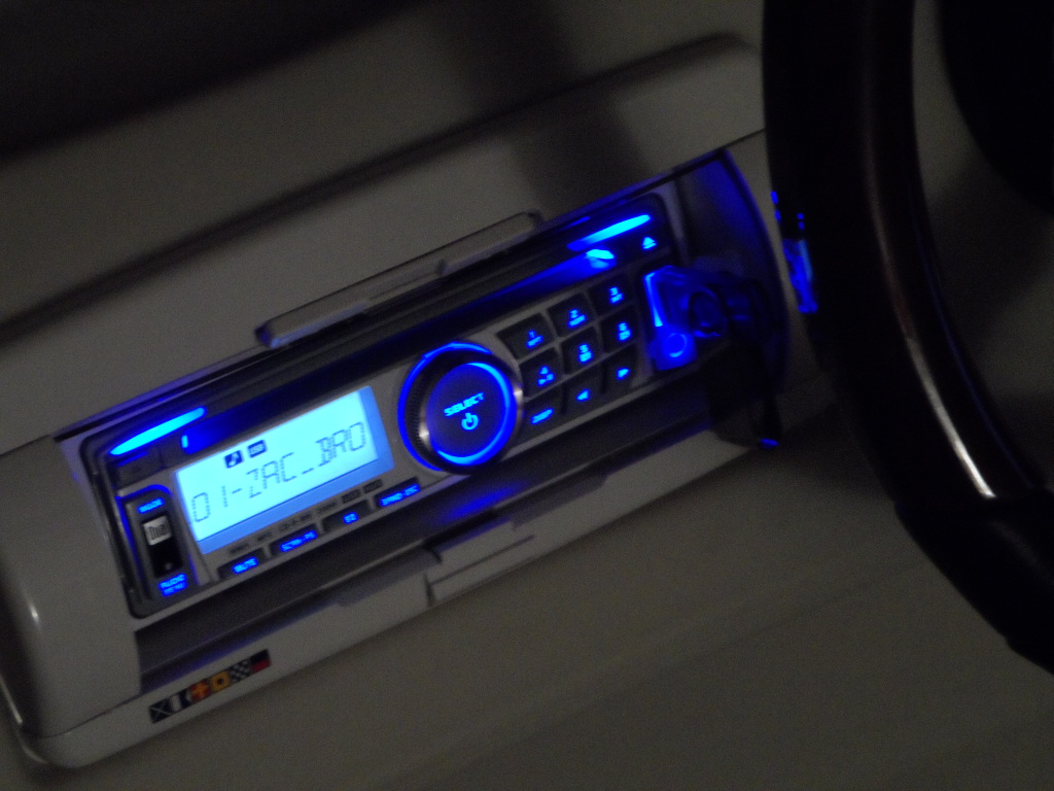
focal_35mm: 120
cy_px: 396
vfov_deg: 12.3
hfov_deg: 16.4
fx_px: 3654
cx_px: 527
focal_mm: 19.5
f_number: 4.6
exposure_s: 1/15
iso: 800
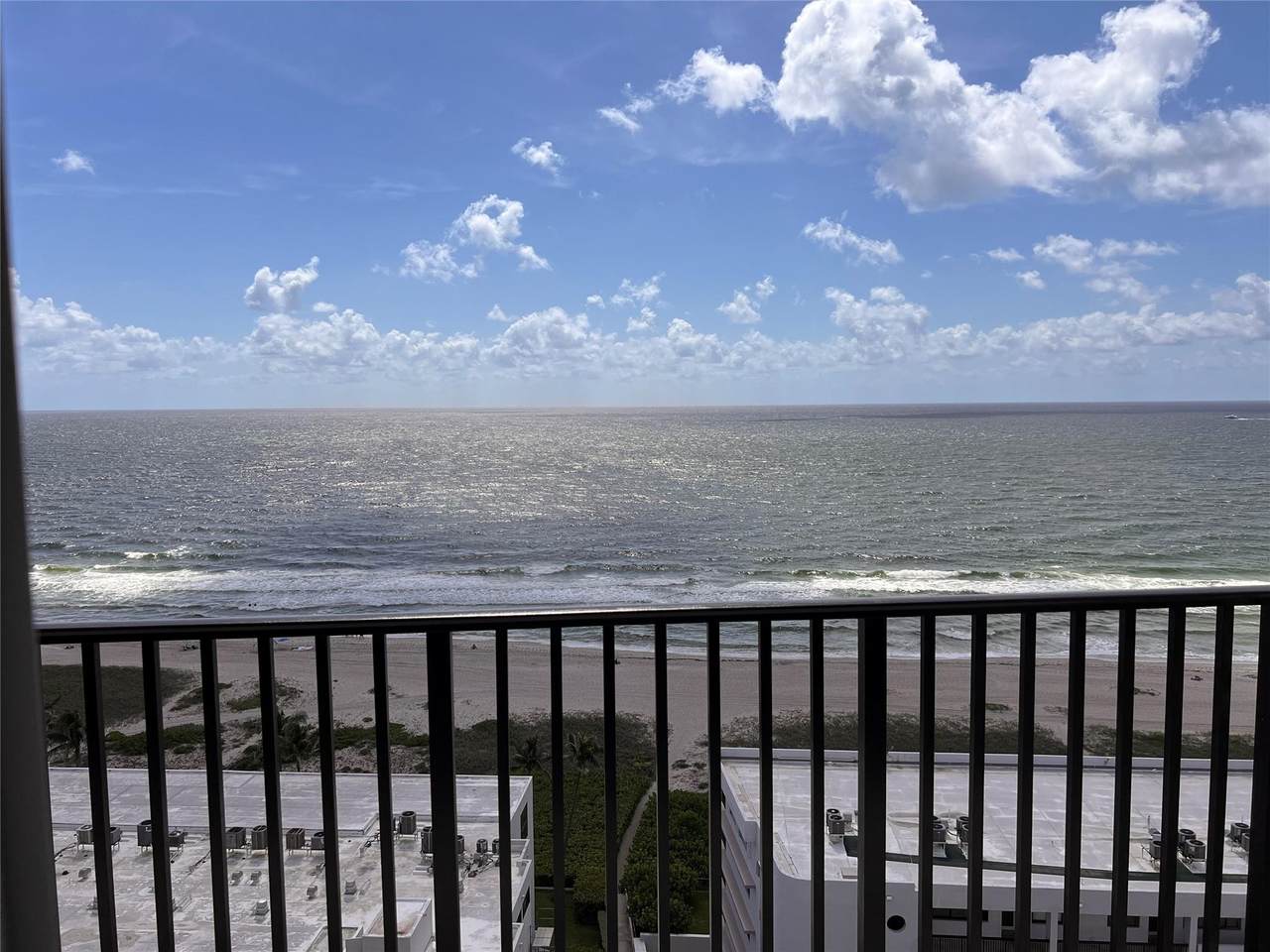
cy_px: 476
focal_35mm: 26
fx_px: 954
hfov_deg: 67.3
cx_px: 635
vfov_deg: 53.1
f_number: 1.5
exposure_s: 1/8696
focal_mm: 5.7
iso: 50
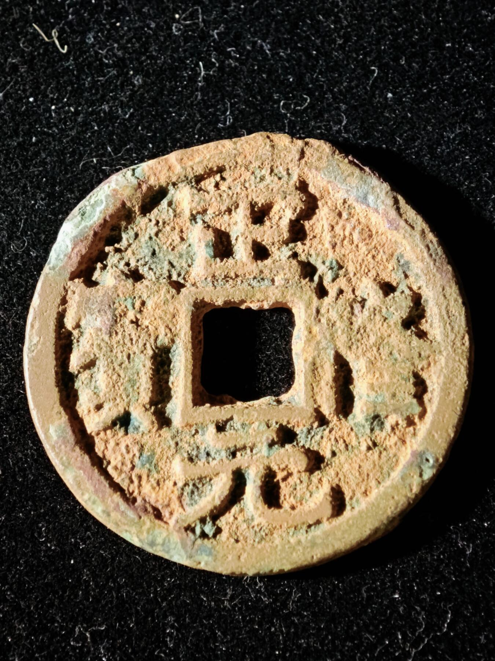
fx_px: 2040
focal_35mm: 107
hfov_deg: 13.8
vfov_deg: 18.4
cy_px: 330
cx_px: 248
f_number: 2
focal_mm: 9
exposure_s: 1/100
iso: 500
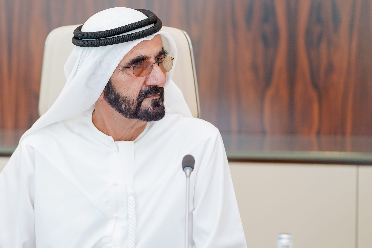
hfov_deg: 11.3
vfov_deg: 7.5
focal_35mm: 182
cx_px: 124
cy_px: 156
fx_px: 1880
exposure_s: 1/250
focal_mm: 132
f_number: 2.8
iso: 1000
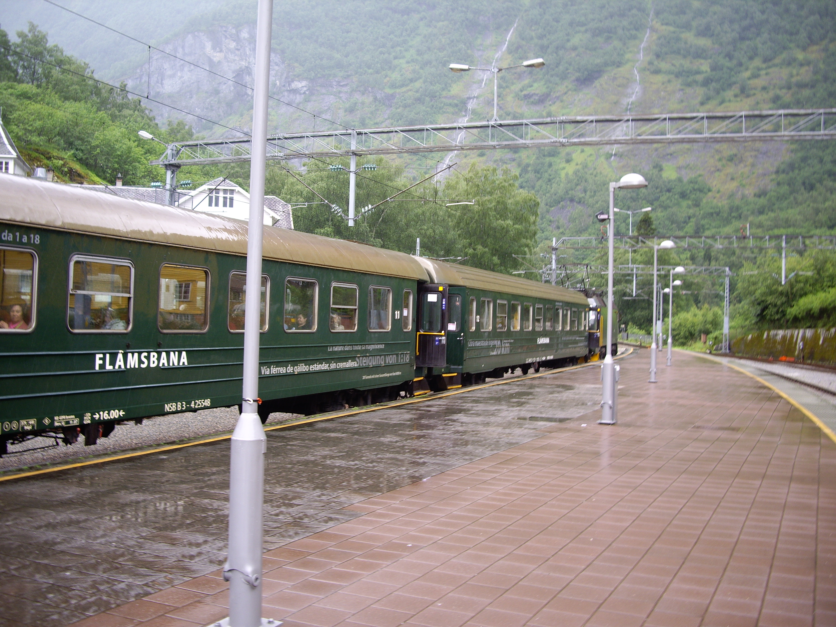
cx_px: 418
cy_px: 314
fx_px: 918
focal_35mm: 38
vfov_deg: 37.7
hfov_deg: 49.0
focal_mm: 7.9
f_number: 2.8
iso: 64
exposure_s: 1/60
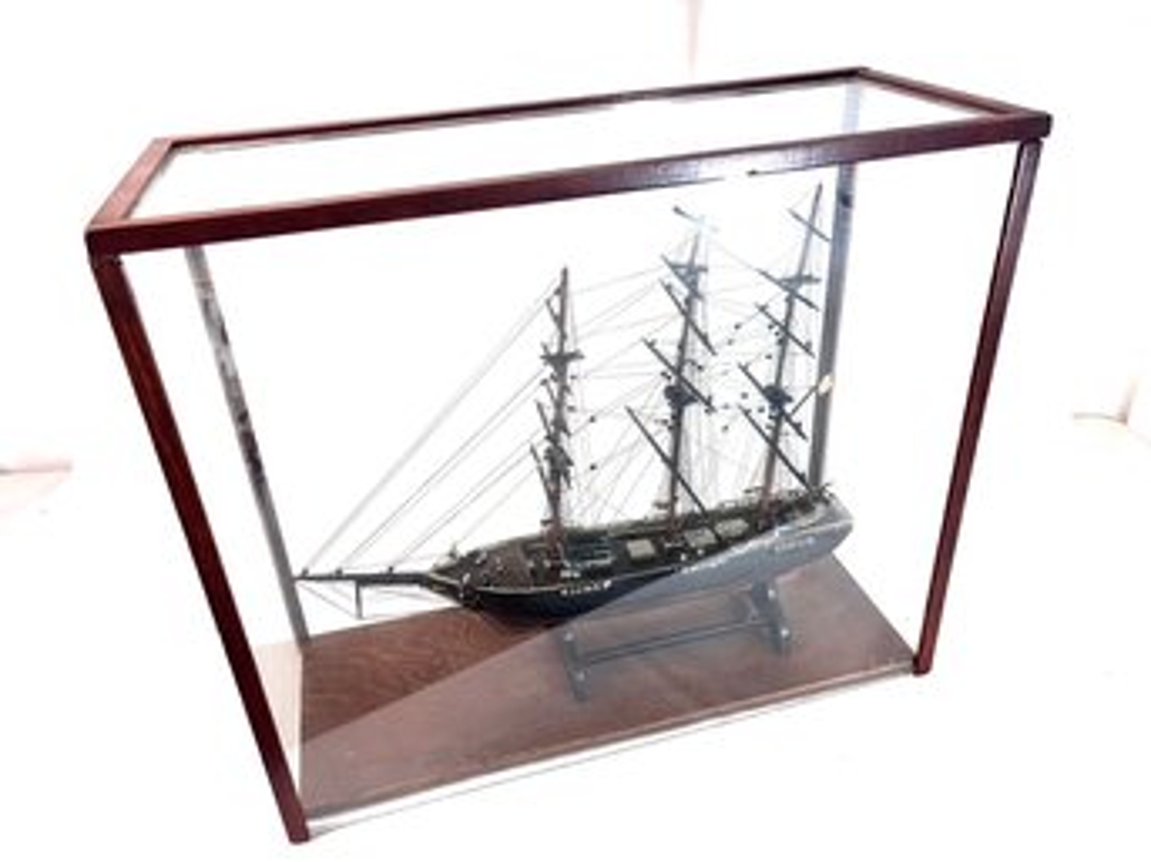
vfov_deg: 53.0
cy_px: 431
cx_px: 576
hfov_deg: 67.3
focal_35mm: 26
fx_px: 864
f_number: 1.6
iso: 40
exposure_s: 1/120
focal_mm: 5.96
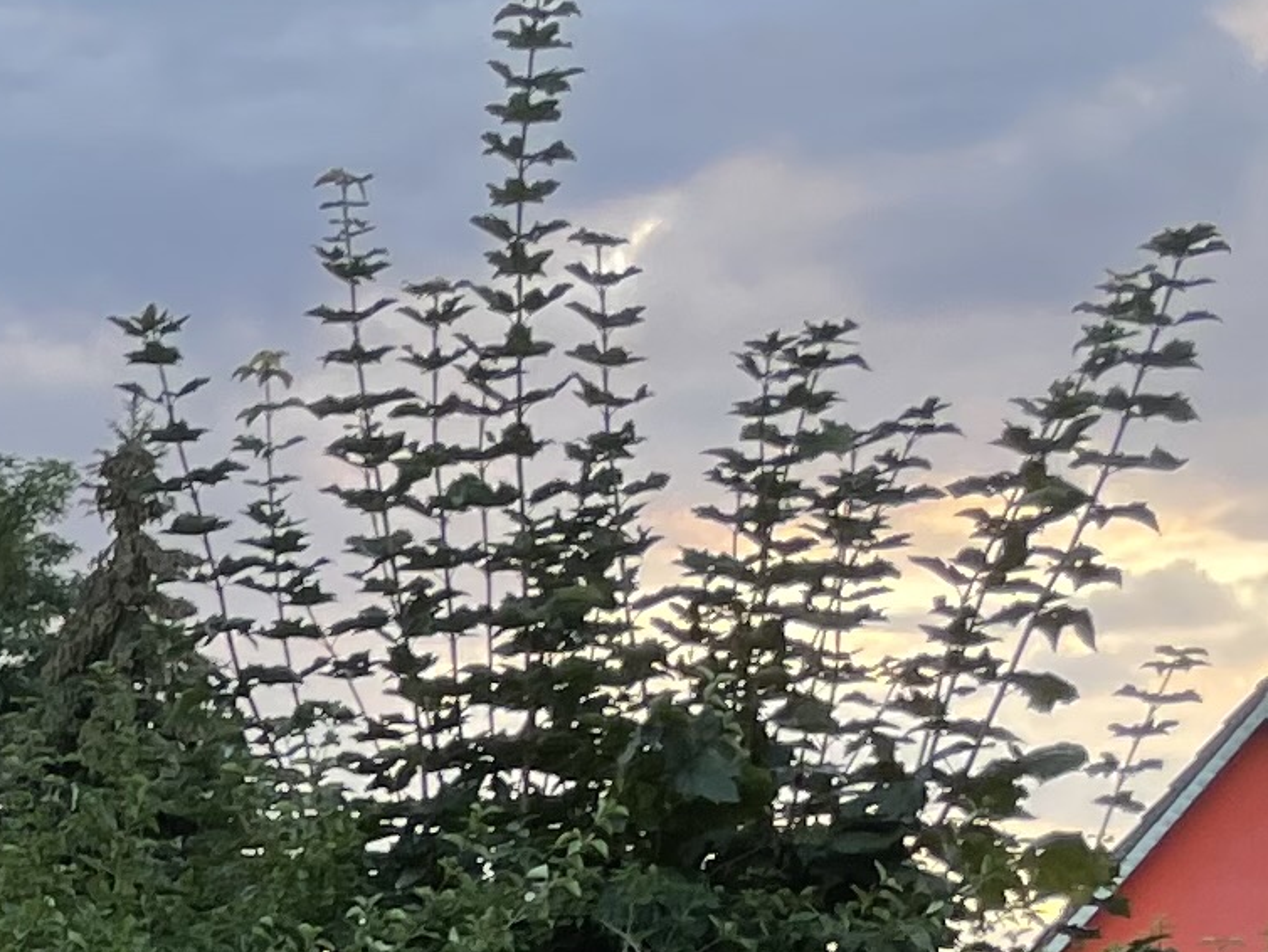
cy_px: 1902
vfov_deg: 9.9
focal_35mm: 139
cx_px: -1340
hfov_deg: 12.4
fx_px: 5093
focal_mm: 4.2
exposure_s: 1/121
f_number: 1.6
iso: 32
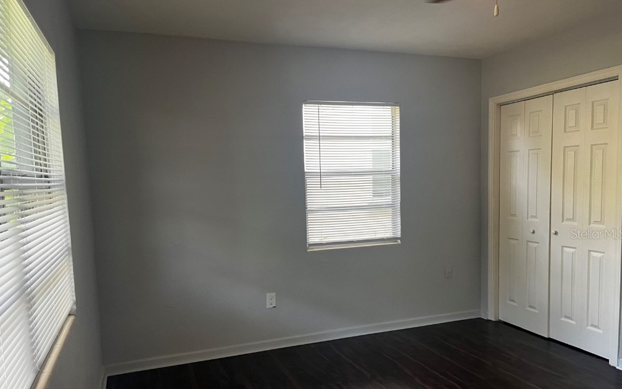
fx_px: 475
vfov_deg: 44.3
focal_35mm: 28
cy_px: 233
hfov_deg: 66.5
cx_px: 313
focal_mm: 5.1
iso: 125
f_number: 1.6
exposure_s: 1/60
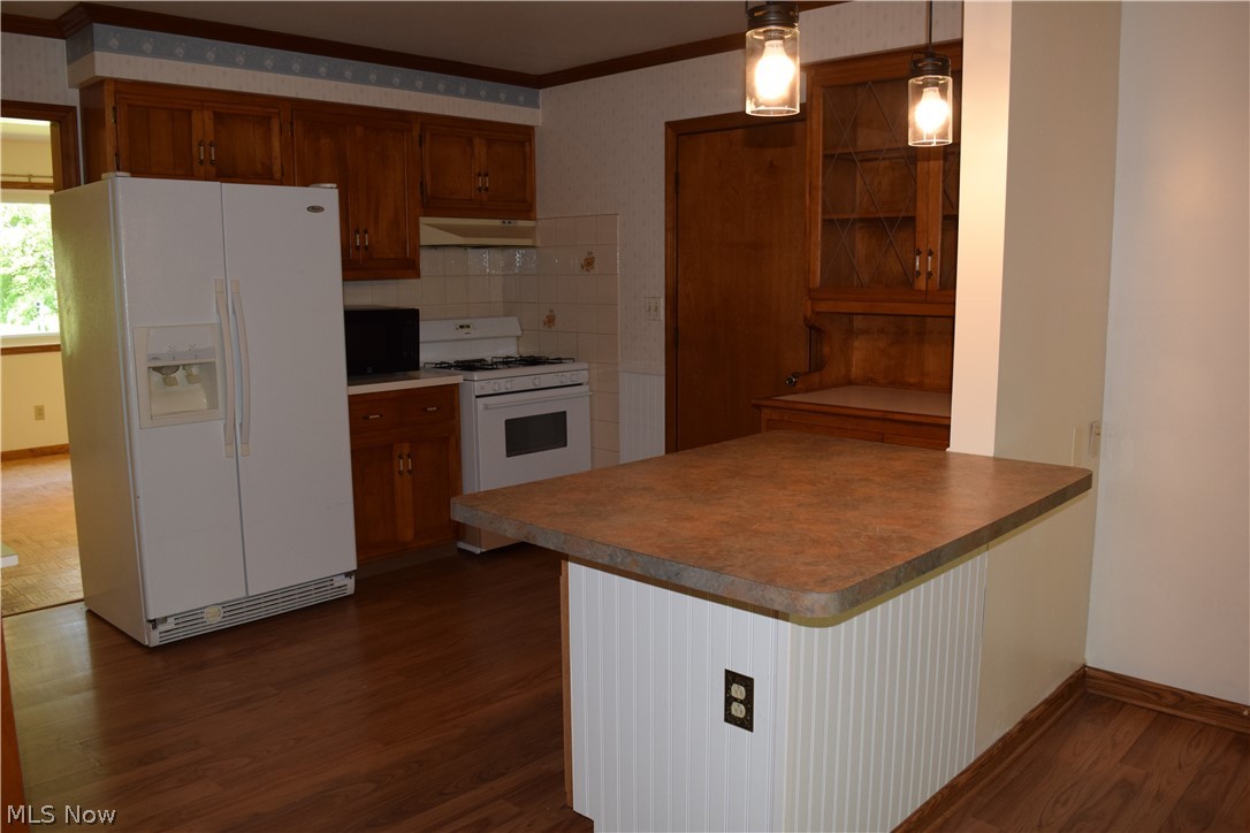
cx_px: 625
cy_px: 416
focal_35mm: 27
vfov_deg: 47.9
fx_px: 937
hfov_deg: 67.4
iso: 800
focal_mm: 18
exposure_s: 1/100
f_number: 5
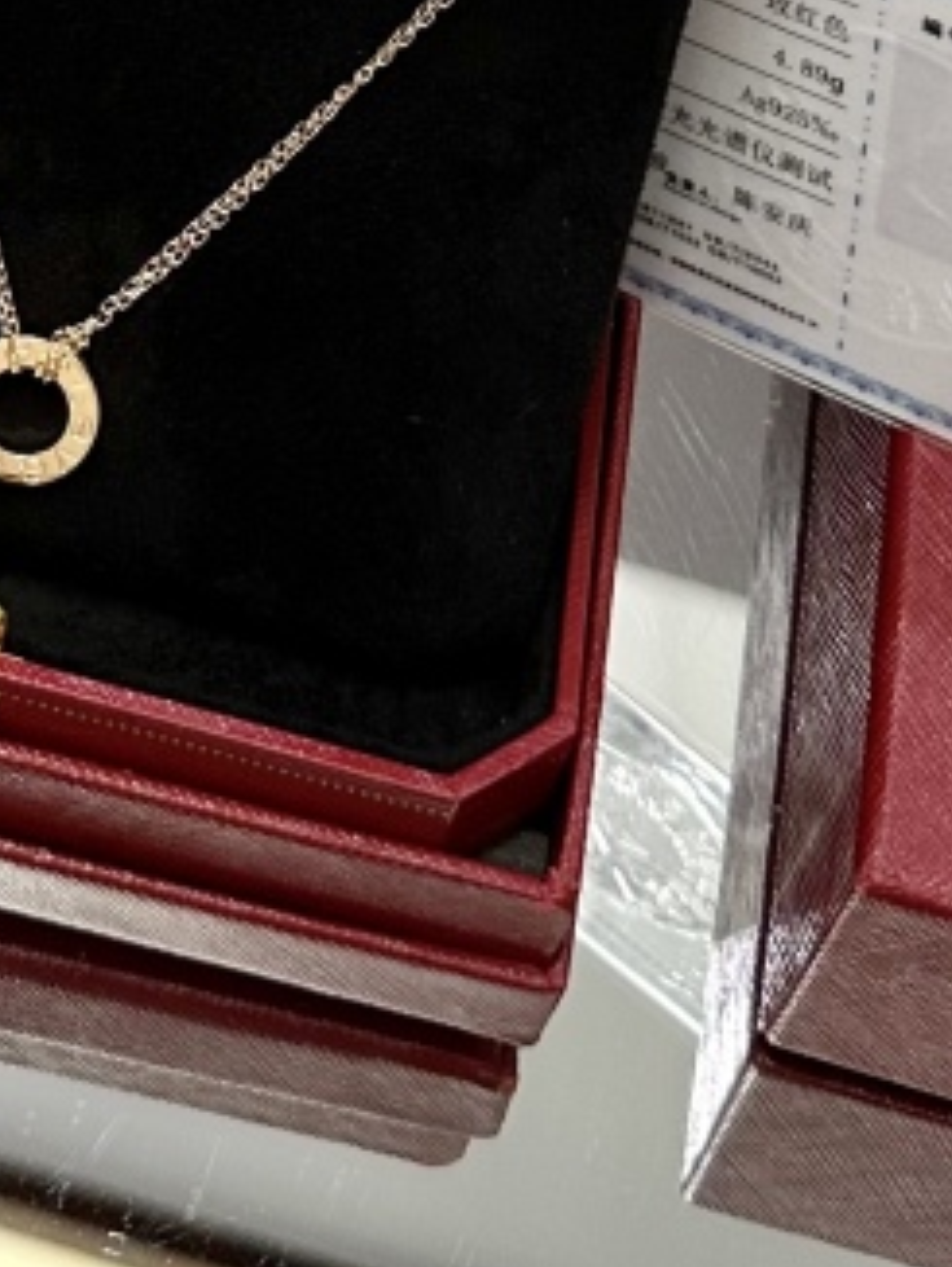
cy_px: -820
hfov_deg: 13.9
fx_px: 3882
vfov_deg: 16.3
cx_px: 132
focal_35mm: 106
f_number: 1.78
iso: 125
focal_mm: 6.86
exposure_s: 1/50
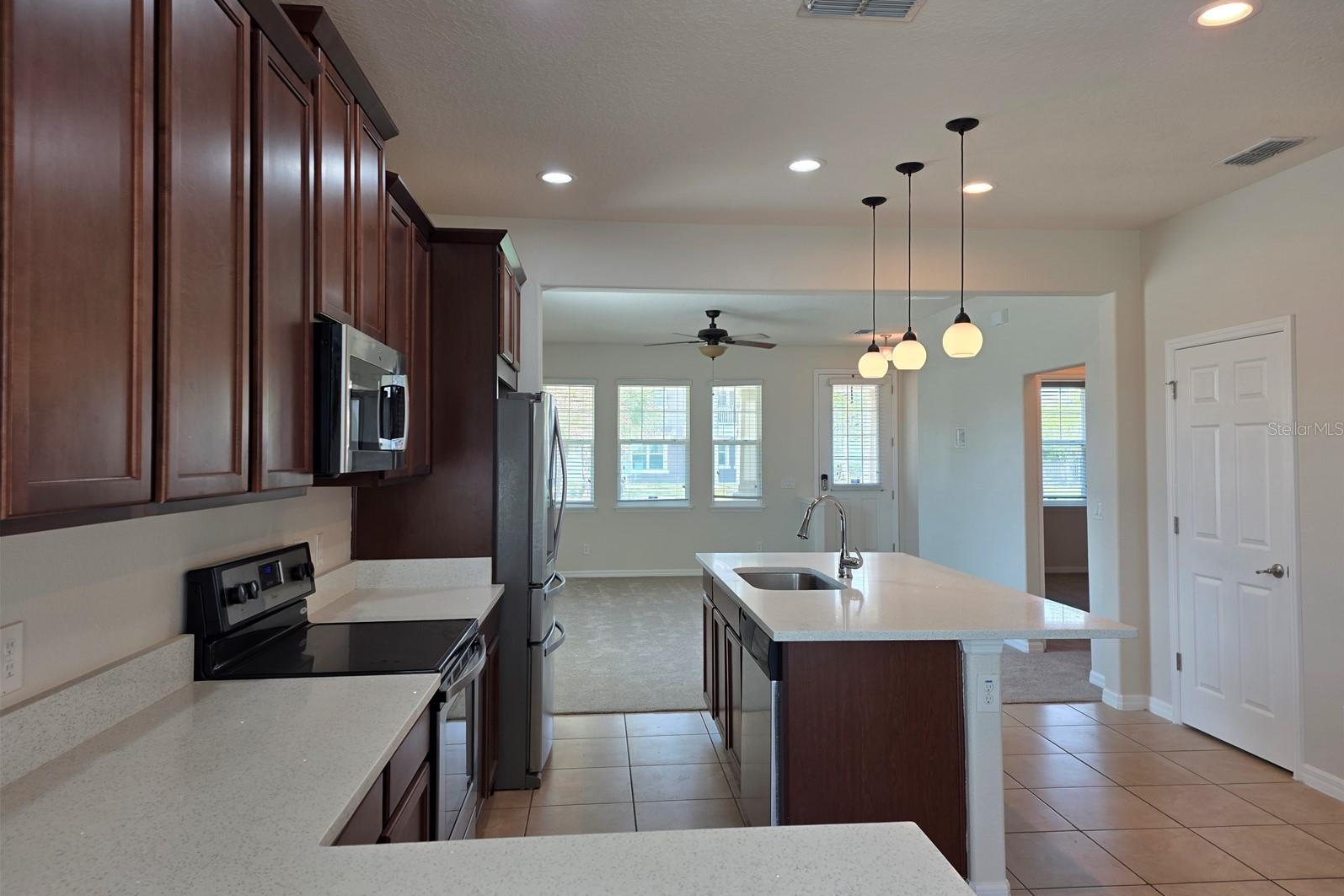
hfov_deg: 73.7
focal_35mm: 24
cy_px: 428
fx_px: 896
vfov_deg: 53.1
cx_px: 673
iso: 50
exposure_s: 1/120
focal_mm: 6.3
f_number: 1.7
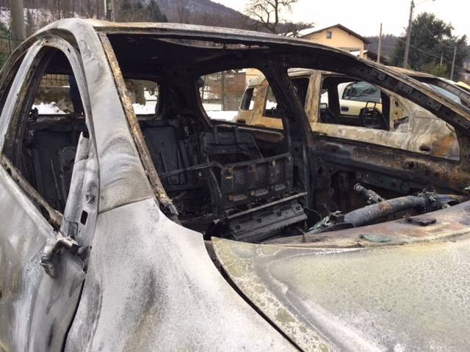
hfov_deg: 61.7
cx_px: 235
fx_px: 394
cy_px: 176
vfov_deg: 48.2
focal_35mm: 29
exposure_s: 1/50
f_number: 2.2
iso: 32
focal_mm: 4.15
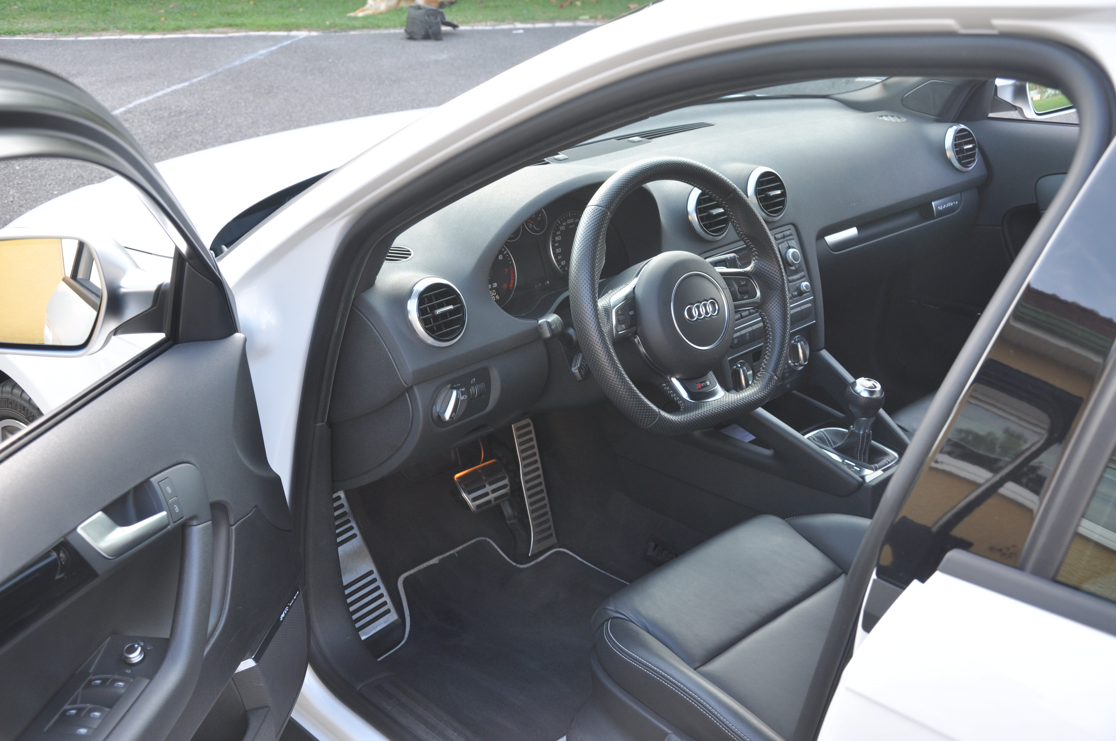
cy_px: 370
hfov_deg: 46.4
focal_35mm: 42
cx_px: 558
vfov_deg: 31.8
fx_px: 1300
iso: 200
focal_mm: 28
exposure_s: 1/30
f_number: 5.6
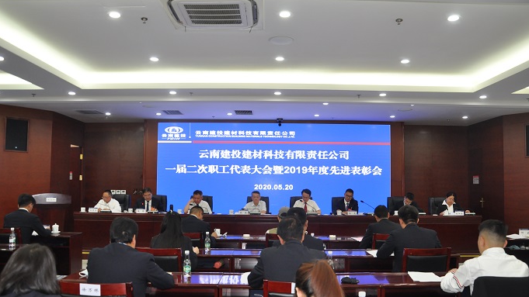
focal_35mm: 29
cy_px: 164
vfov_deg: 40.1
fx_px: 407
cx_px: 265
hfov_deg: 66.1
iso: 800
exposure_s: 1/100
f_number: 4
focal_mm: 18
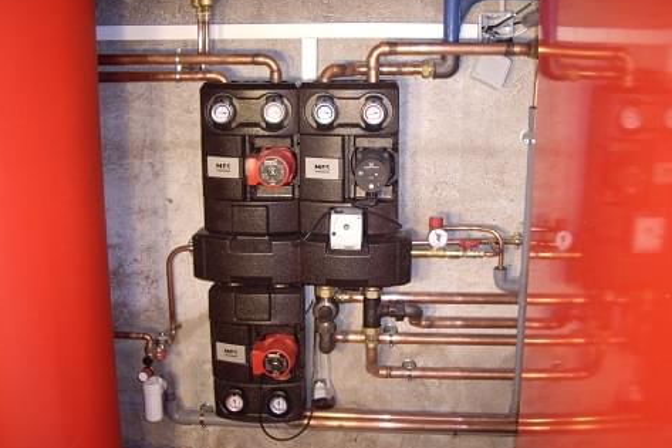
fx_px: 746
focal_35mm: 40
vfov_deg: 33.4
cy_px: 213
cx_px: 333
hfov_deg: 48.5
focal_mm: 7.9
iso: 200
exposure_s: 1/40
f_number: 2.8
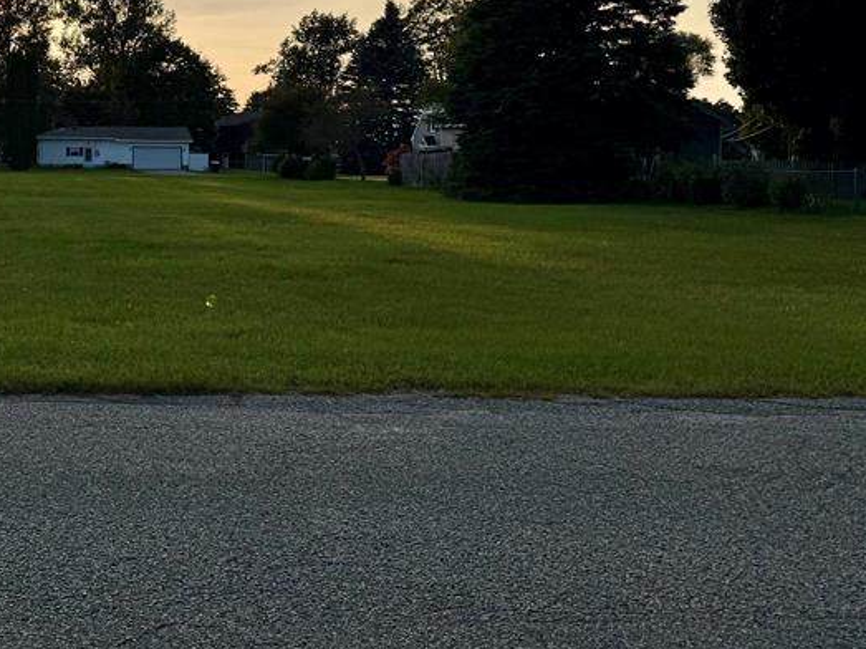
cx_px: 111
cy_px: 154
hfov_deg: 38.1
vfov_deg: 30.3
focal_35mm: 47
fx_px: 1176
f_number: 1.78
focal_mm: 6.76
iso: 80
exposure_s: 1/6711
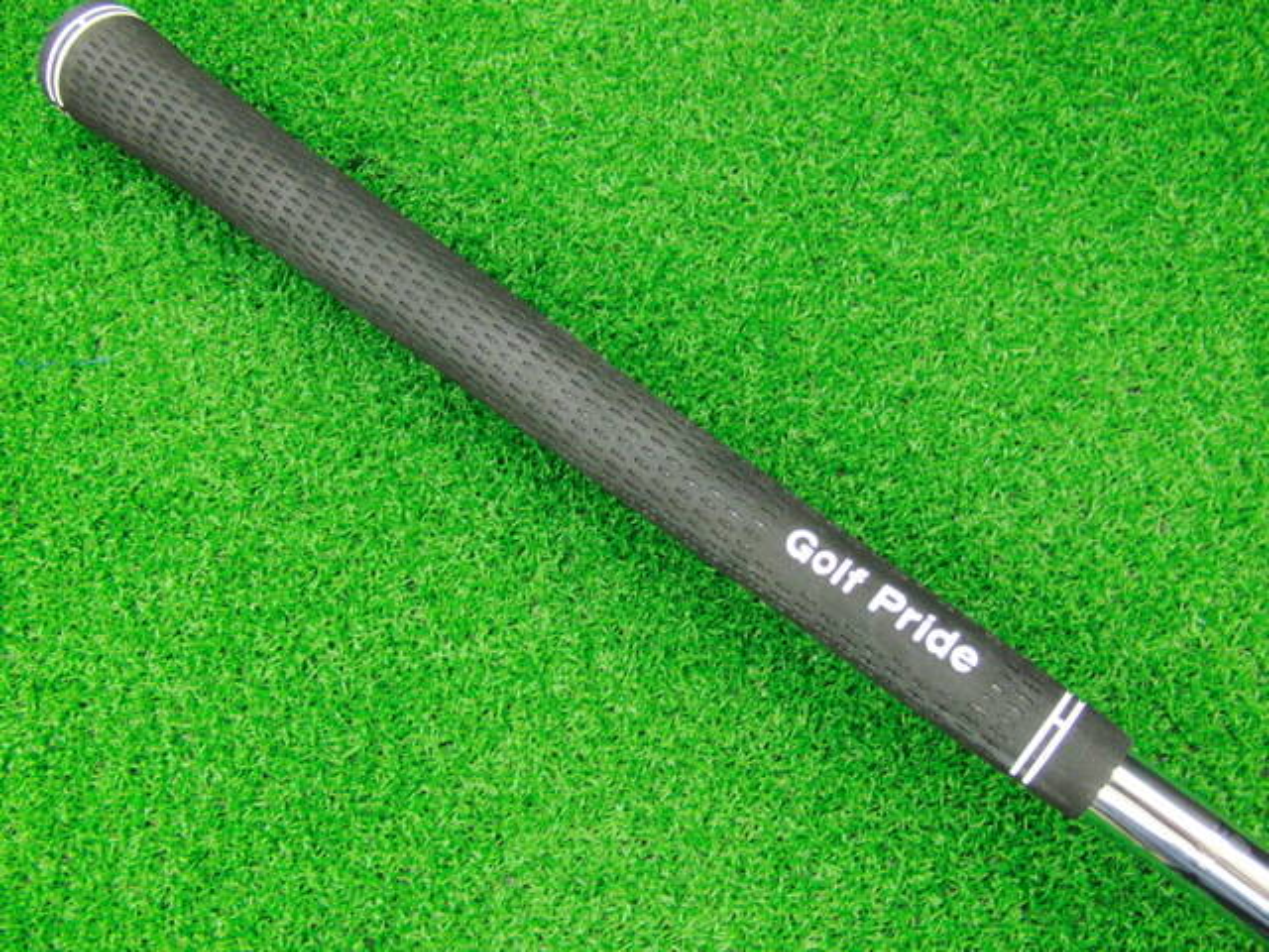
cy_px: 476
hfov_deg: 50.1
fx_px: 1356
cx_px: 634
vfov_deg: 38.7
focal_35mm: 37
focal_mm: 6.42
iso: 400
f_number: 3.6
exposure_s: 1/20
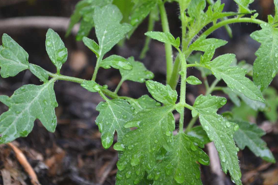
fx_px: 1058
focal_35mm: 137
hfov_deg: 15.0
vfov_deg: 10.0
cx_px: 137
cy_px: 86
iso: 400
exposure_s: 1/30
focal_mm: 52
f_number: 5.6
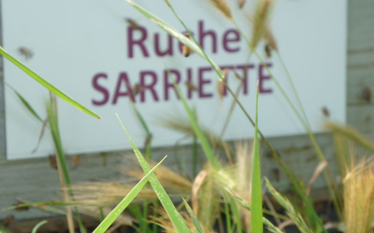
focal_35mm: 141
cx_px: 187
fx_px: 1437
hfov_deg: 14.8
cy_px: 124
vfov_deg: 9.3
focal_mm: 22
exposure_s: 1/60
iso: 80
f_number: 5.9
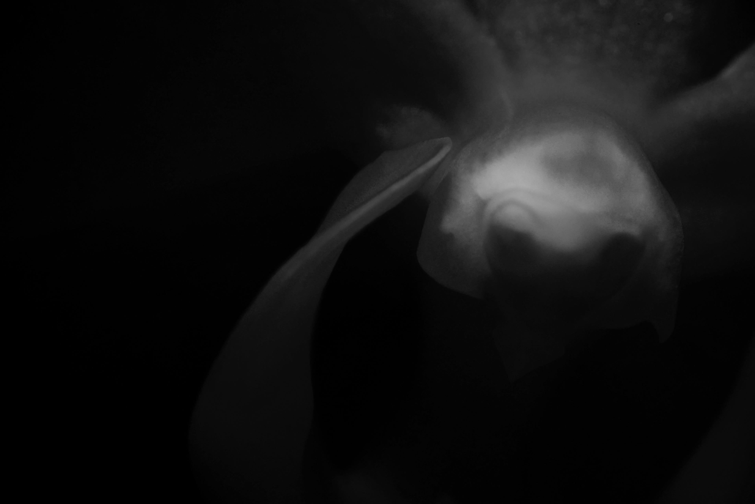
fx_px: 1216
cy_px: 252
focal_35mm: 58
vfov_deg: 23.4
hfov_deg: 34.5
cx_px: 378
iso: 640
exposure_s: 1/125
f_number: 2.8
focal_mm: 58
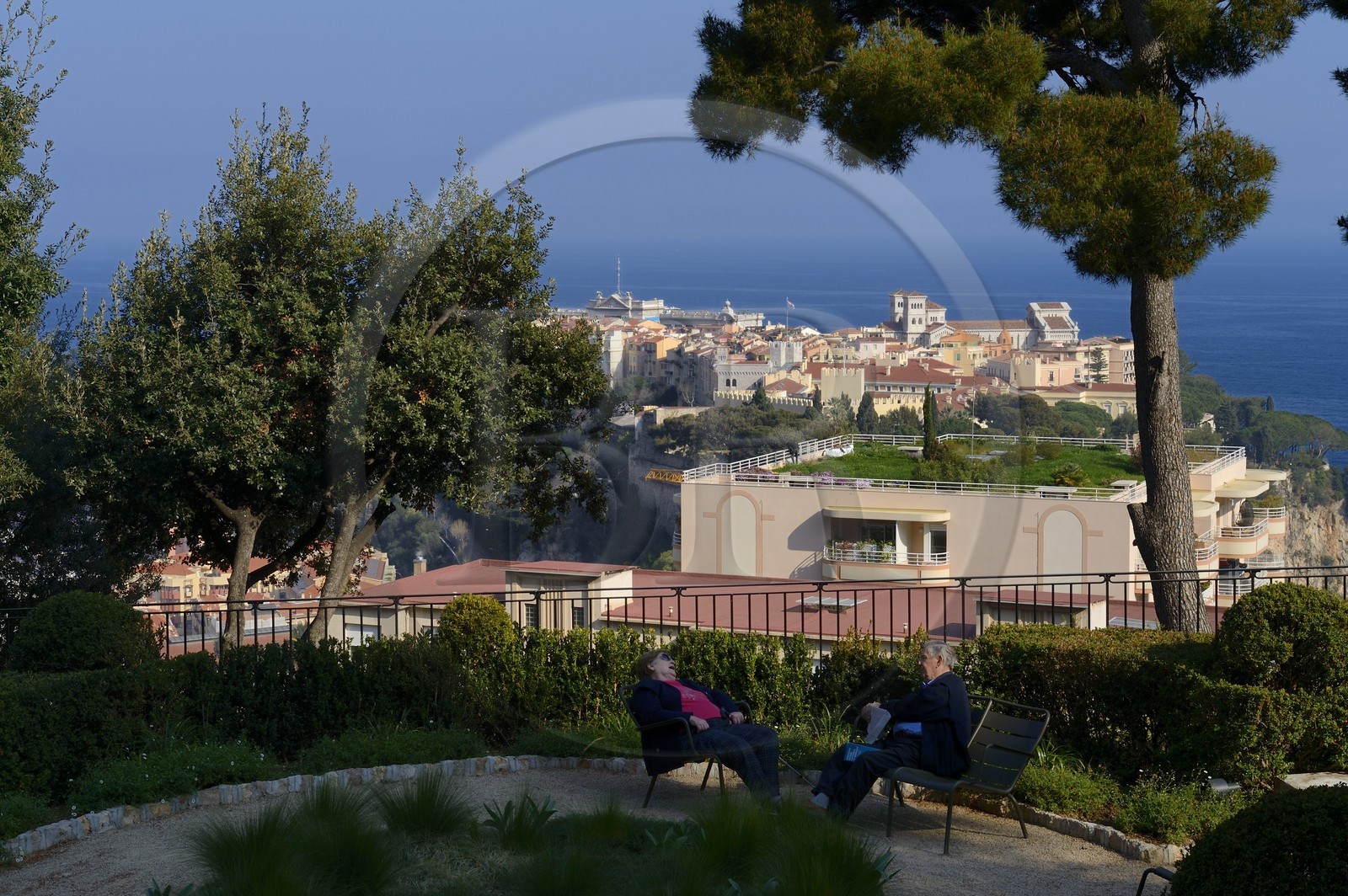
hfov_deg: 32.4
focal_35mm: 62
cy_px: 448
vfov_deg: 21.9
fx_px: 2320
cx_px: 674
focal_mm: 62
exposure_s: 1/200
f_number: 14
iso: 200
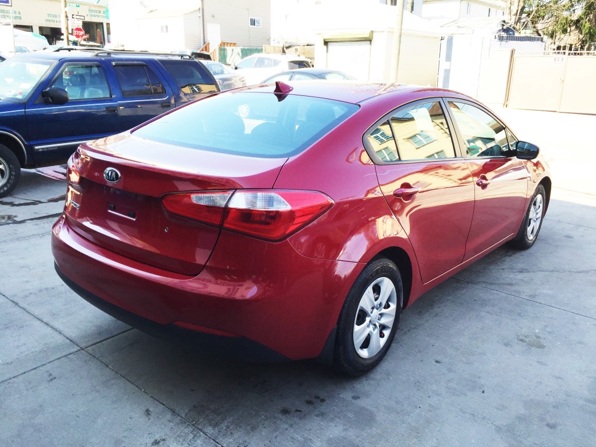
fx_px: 499
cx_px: 298
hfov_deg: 61.7
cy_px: 224
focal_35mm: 29
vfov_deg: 48.2
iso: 32
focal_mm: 4.15
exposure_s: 1/482
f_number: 2.2
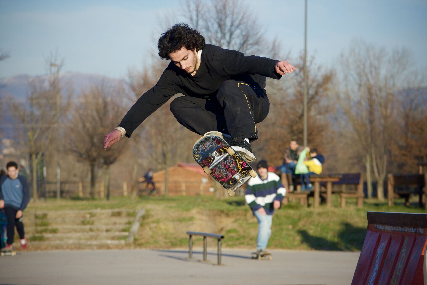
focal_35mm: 174
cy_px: 142
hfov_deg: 11.8
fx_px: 2064
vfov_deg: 7.9
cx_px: 214
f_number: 4.8
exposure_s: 1/2500
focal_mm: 116
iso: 640
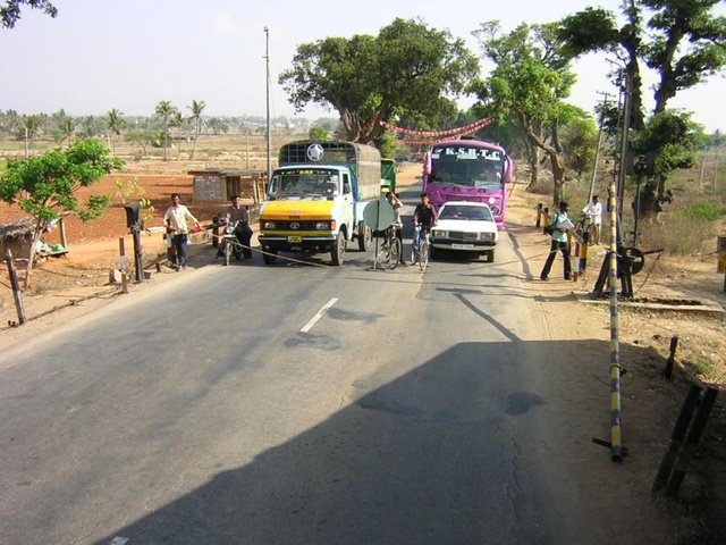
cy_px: 272
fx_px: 755
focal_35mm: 36
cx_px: 363
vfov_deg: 39.7
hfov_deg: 51.4
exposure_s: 1/164
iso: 100
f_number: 5.2
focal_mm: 4.7
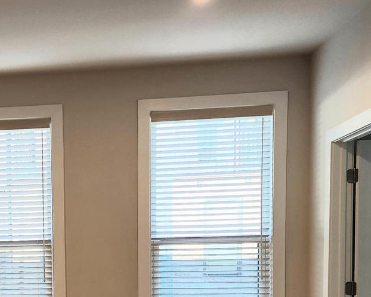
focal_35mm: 52
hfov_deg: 33.9
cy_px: 275
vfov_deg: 27.9
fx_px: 571
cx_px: 32
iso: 80
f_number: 1.8
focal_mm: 6.4
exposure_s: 1/120
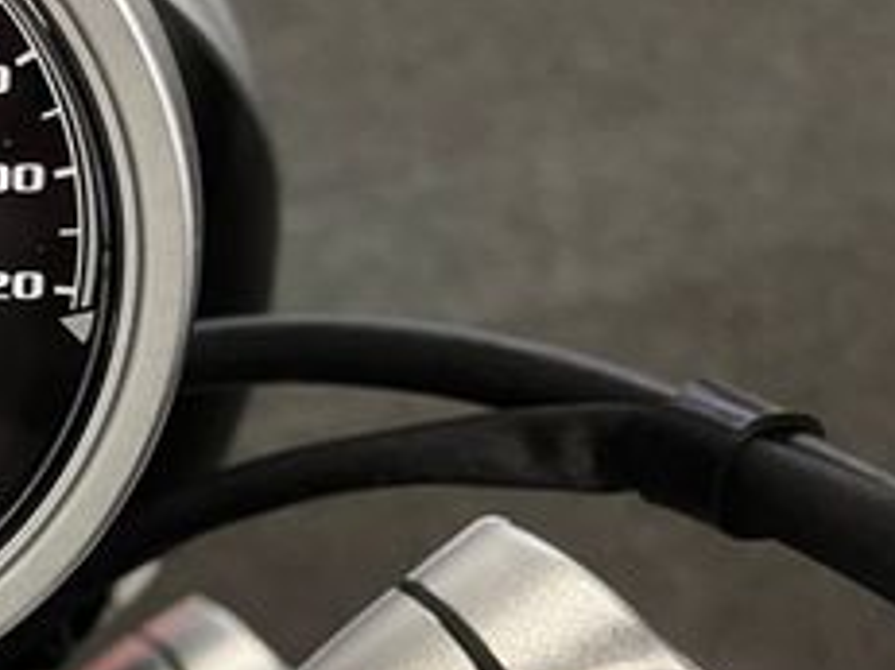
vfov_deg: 20.3
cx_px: -322
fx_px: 1861
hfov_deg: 23.4
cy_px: 472
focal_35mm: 72
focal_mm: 5.1
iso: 125
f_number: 1.6
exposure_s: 1/56
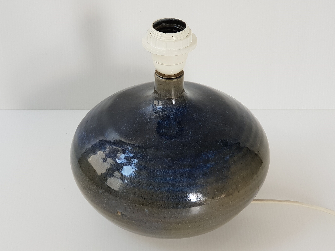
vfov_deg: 28.0
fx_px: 503
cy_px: 126
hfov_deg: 36.8
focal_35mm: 52
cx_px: 168
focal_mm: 6
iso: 50
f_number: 2.4
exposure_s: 1/30
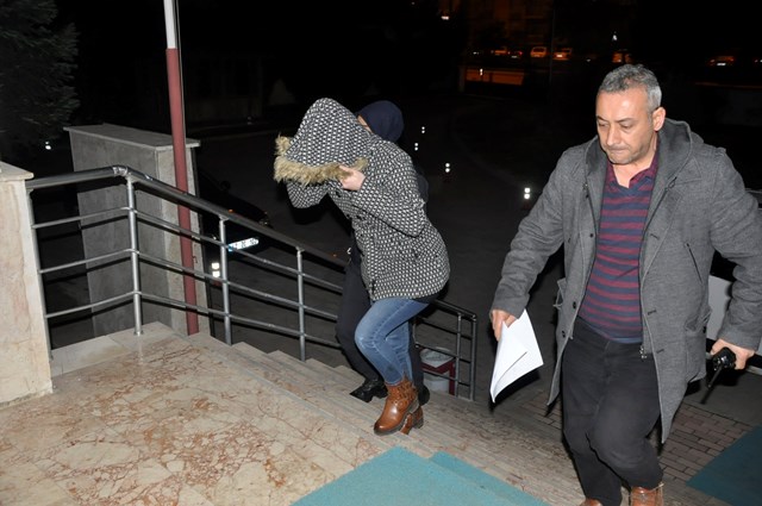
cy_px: 253
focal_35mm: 33
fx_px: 698
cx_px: 381
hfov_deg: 57.3
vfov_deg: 39.9
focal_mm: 22
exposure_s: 1/60
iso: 800
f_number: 3.8
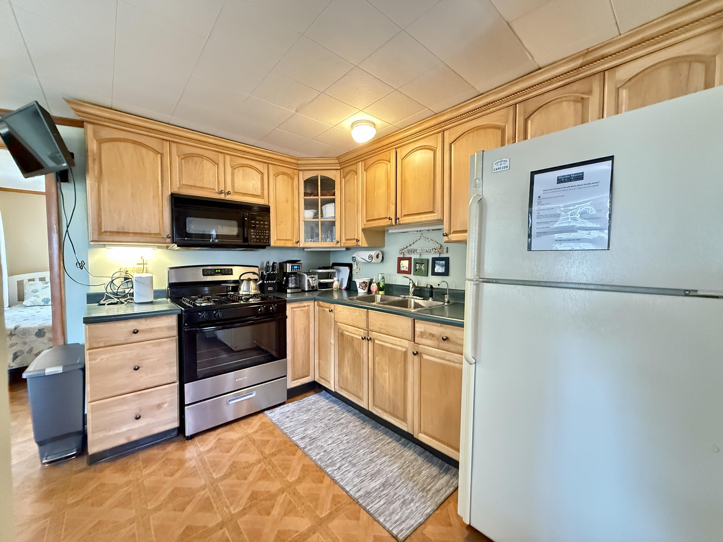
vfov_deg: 85.7
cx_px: 362
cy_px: 271
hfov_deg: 102.1
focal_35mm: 14
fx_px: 292
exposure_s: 1/40
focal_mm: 2.22
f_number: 2.2
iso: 1000
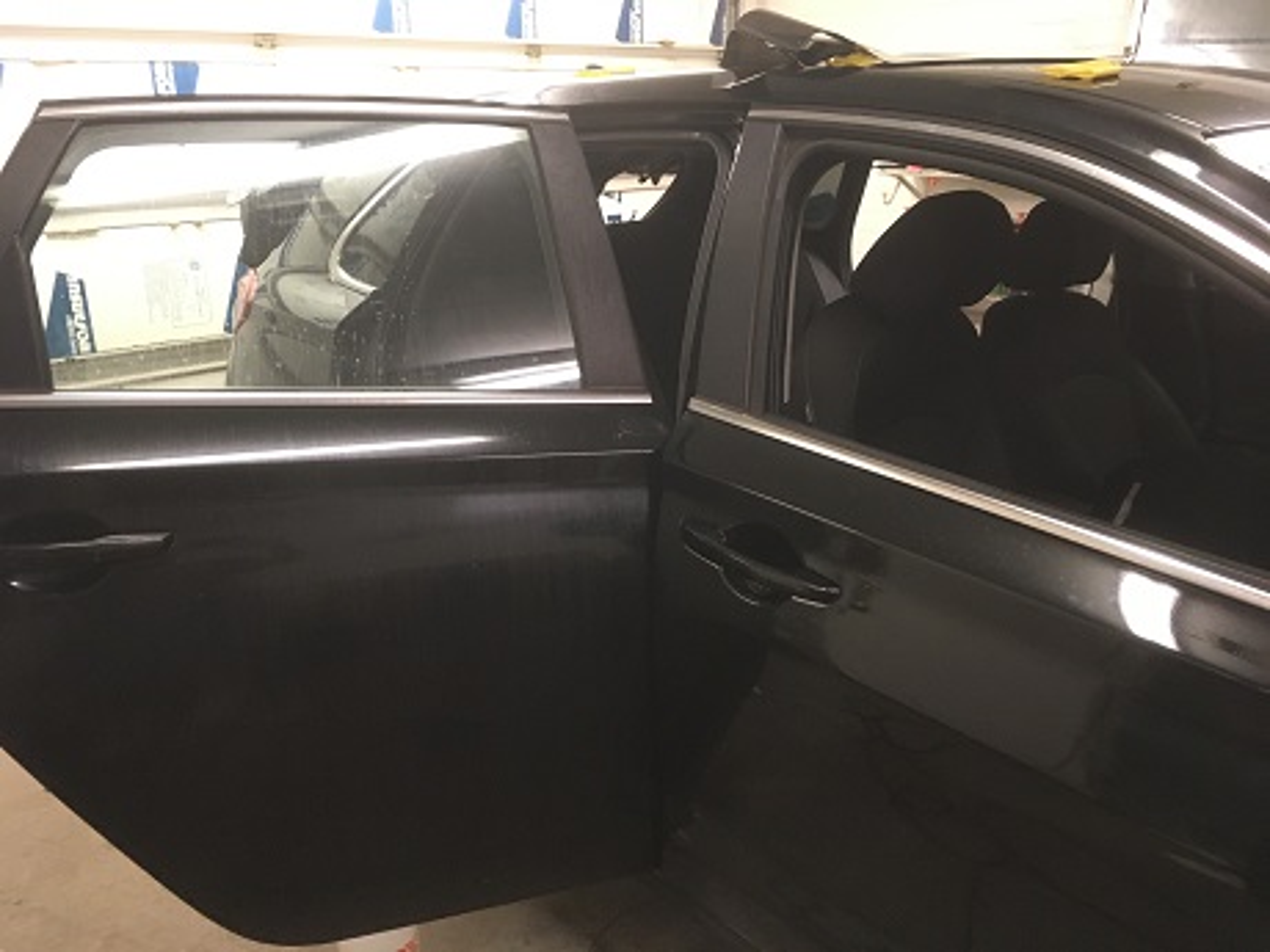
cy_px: 476
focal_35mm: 29
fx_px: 1064
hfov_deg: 61.7
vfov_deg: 48.2
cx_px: 635
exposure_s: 1/30
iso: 125
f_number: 2.2
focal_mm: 4.15
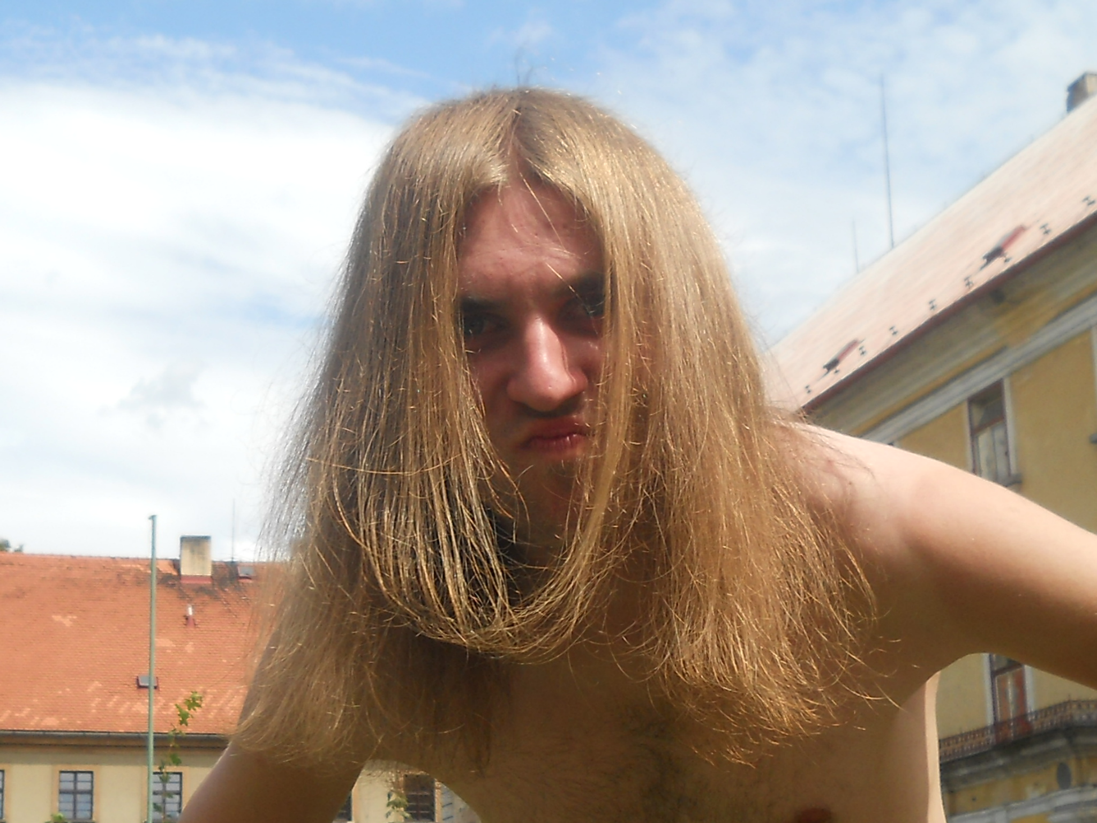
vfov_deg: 35.1
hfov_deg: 45.8
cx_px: 548
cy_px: 412
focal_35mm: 41
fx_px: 1299
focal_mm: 6.72
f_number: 5.5
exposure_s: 1/200
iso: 80
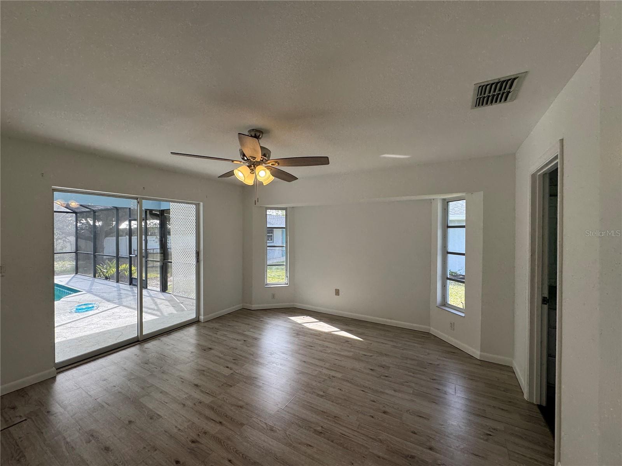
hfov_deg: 102.1
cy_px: 233
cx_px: 311
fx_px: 252
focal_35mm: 14
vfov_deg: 85.7
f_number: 2.2
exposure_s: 1/154
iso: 40
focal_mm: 2.22
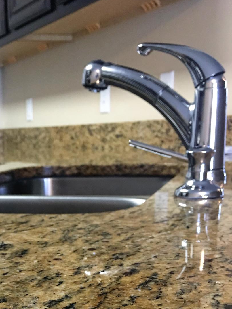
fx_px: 482
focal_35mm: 54
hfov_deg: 26.0
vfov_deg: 33.6
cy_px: 280
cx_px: 17
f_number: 2.2
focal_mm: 4.15
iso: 64
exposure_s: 1/15
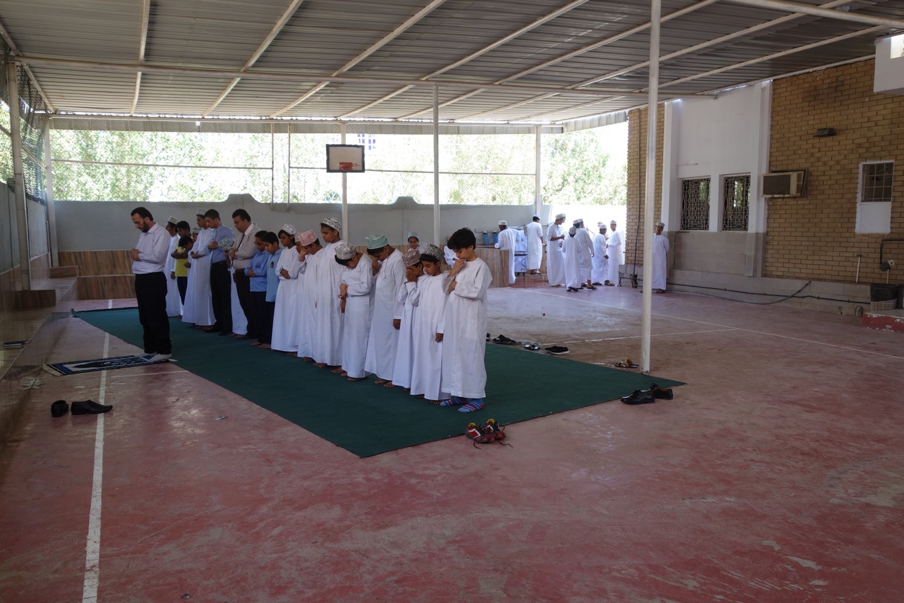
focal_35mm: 28
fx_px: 703
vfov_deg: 46.4
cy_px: 302
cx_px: 452
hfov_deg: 65.5
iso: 125
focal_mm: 10.4
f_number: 3.2
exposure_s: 1/100
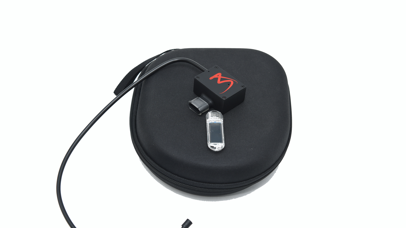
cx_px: 186
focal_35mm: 85
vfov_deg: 14.2
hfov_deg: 25.0
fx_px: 915
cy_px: 144
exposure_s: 1/160
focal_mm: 70
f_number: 5.6
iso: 200
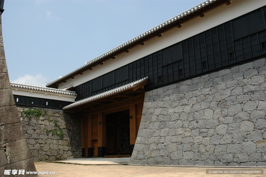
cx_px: 133
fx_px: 266
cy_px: 88
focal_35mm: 36
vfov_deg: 36.8
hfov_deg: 53.2
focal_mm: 24
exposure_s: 1/320
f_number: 9
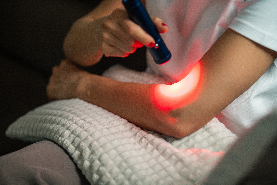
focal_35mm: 135
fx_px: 1039
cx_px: 138
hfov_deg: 15.2
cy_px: 92
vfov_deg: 10.2
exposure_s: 1/250
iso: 400
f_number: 2.2
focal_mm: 135
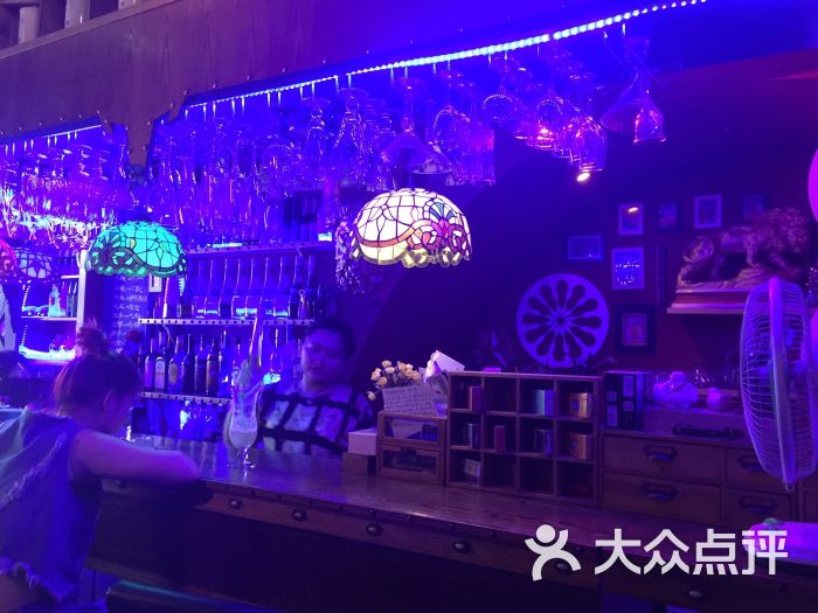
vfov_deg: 48.2
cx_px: 409
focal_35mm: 29
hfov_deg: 61.7
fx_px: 685
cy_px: 306
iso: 160
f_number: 2.2
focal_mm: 4.15
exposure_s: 1/8
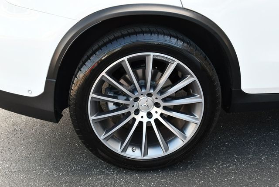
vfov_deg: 36.9
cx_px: 140
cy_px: 94
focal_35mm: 36
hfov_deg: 53.1
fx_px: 279
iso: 400
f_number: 5.6
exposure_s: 1/250
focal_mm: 18
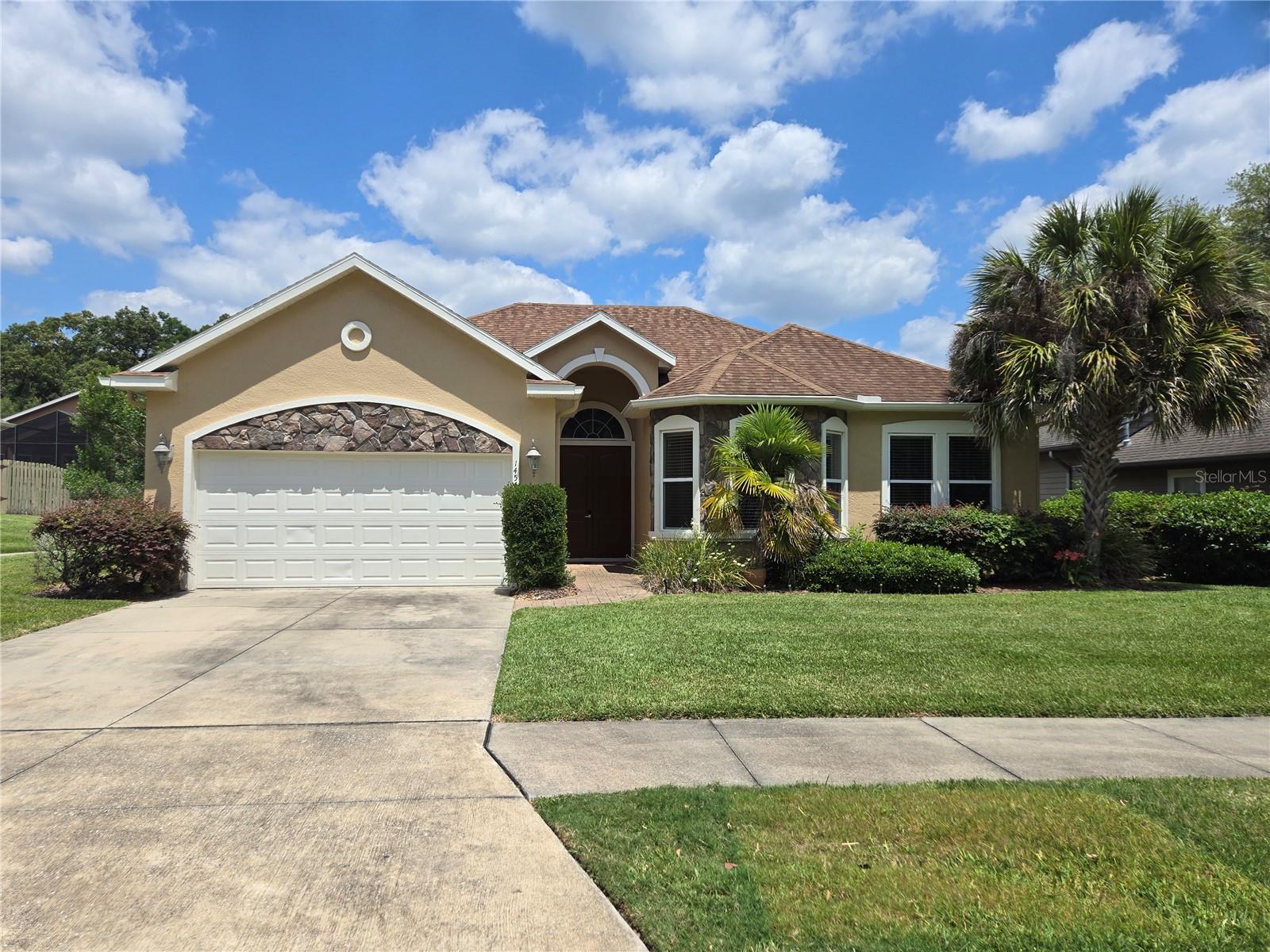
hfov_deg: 73.9
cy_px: 476
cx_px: 635
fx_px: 844
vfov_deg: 58.9
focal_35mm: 23
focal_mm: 5.4
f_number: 1.8
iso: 25
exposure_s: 1/3042
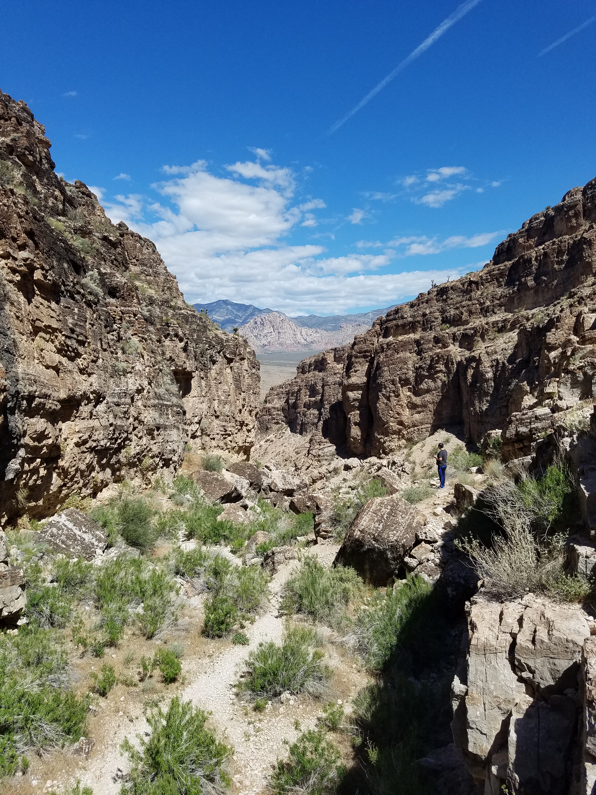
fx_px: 597
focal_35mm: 26
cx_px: 298
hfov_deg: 53.1
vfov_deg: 67.3
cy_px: 398
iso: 50
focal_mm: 4.2
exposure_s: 1/3232
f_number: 1.7
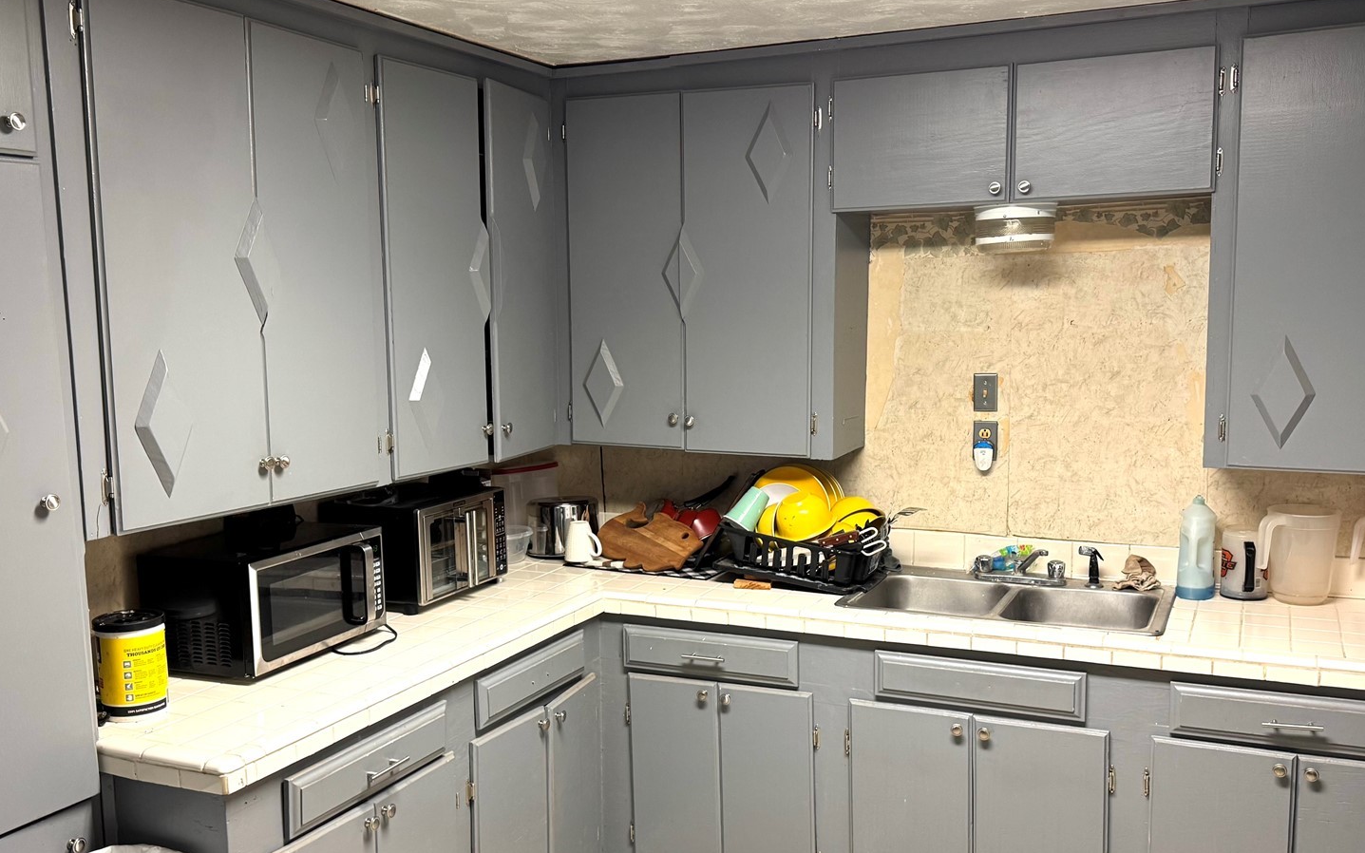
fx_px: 1265
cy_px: 476
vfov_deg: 37.2
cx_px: 676
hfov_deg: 56.7
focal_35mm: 34
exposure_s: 1/60
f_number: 1.78
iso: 160
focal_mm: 6.76
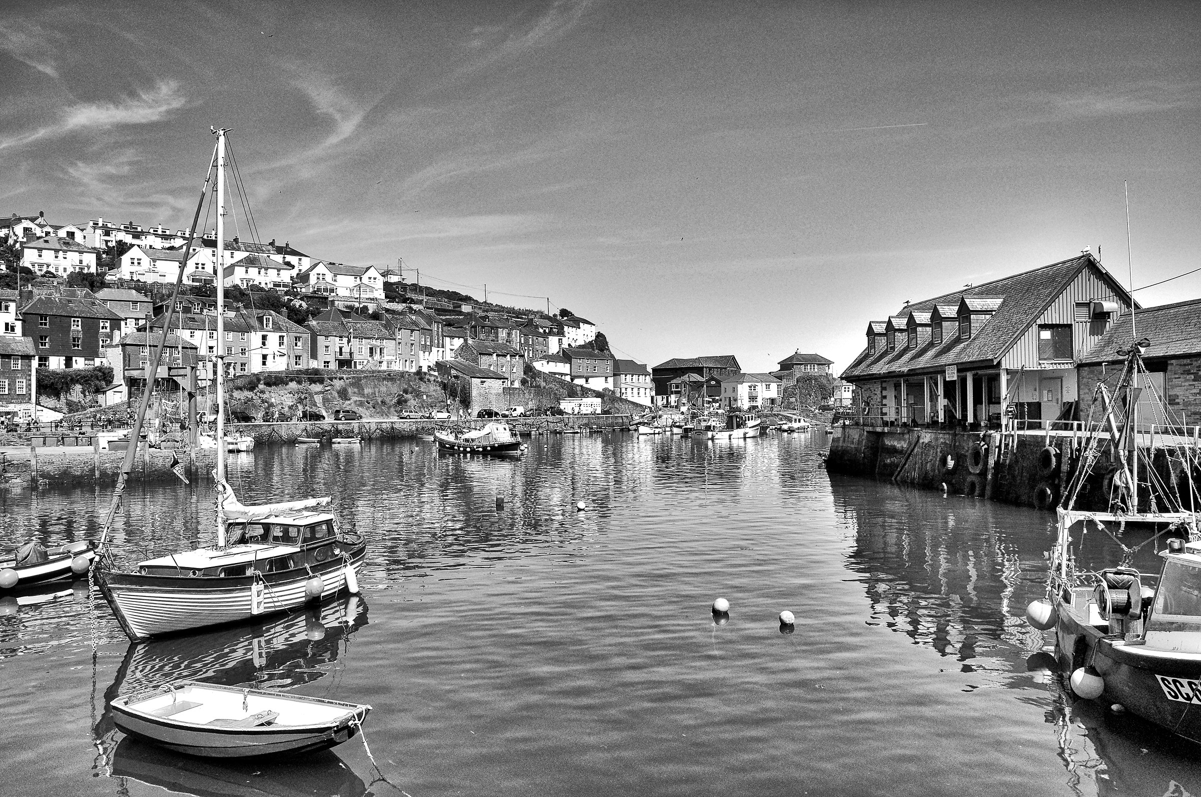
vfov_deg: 43.5
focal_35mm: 30
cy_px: 398
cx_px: 600
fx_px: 1000
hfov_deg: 62.0
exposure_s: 1/320
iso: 400
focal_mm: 20
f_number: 9
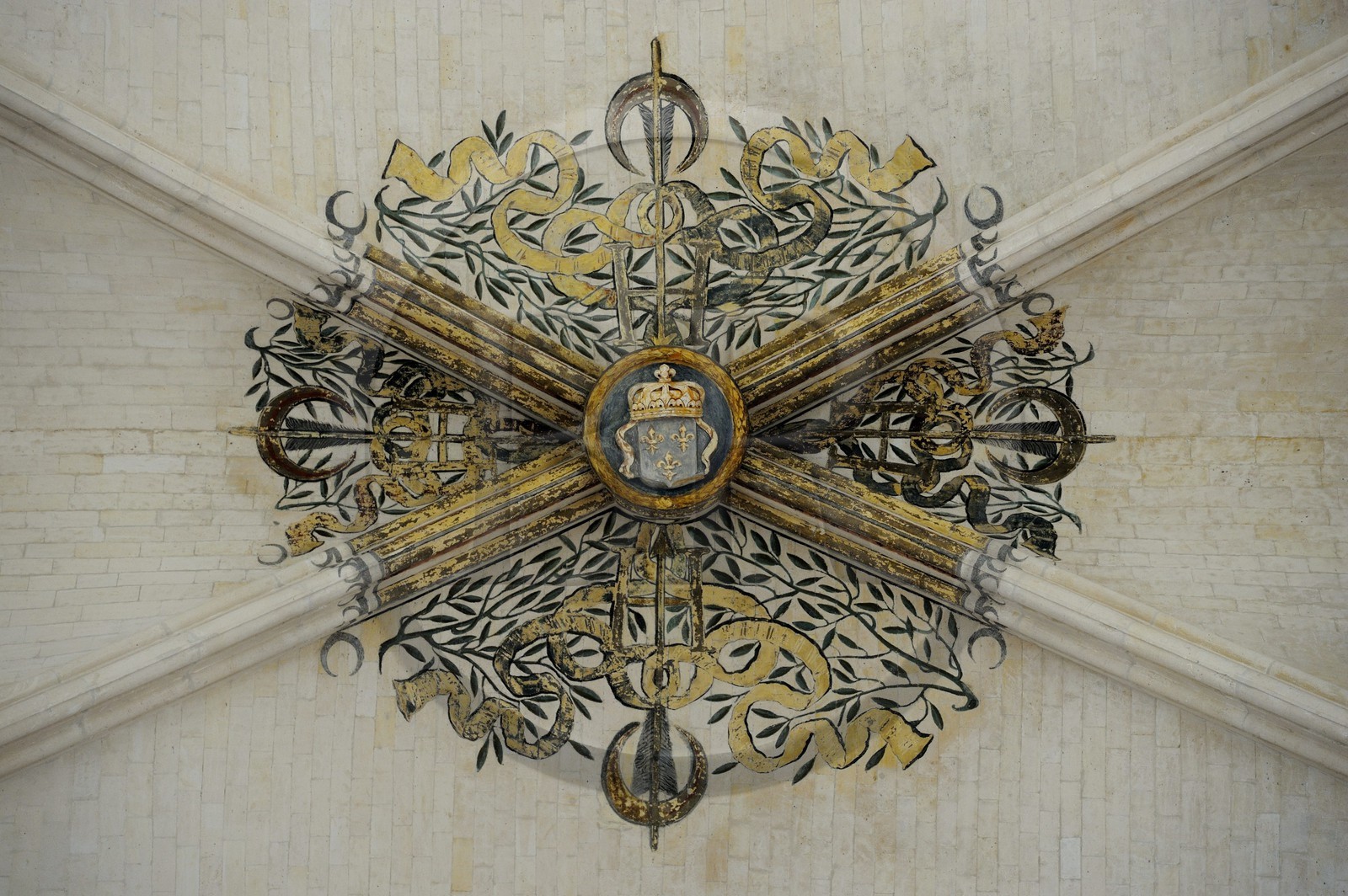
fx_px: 5238
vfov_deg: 9.8
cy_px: 448
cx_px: 674
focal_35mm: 140
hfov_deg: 14.7
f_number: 4
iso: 800
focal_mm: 140
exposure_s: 1/60
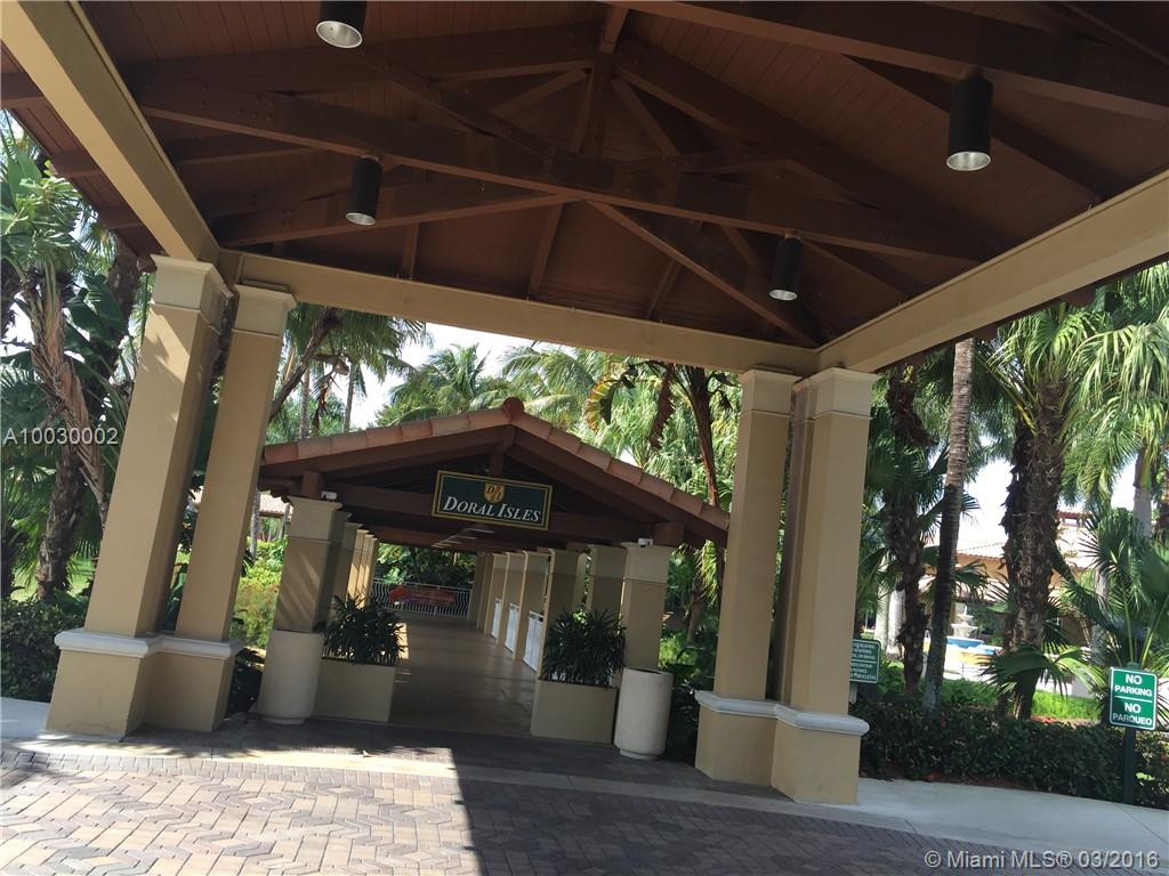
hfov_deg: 61.7
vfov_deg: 48.2
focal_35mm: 29
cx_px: 584
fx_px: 979
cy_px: 438
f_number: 2.2
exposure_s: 1/460
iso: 32
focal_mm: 4.15
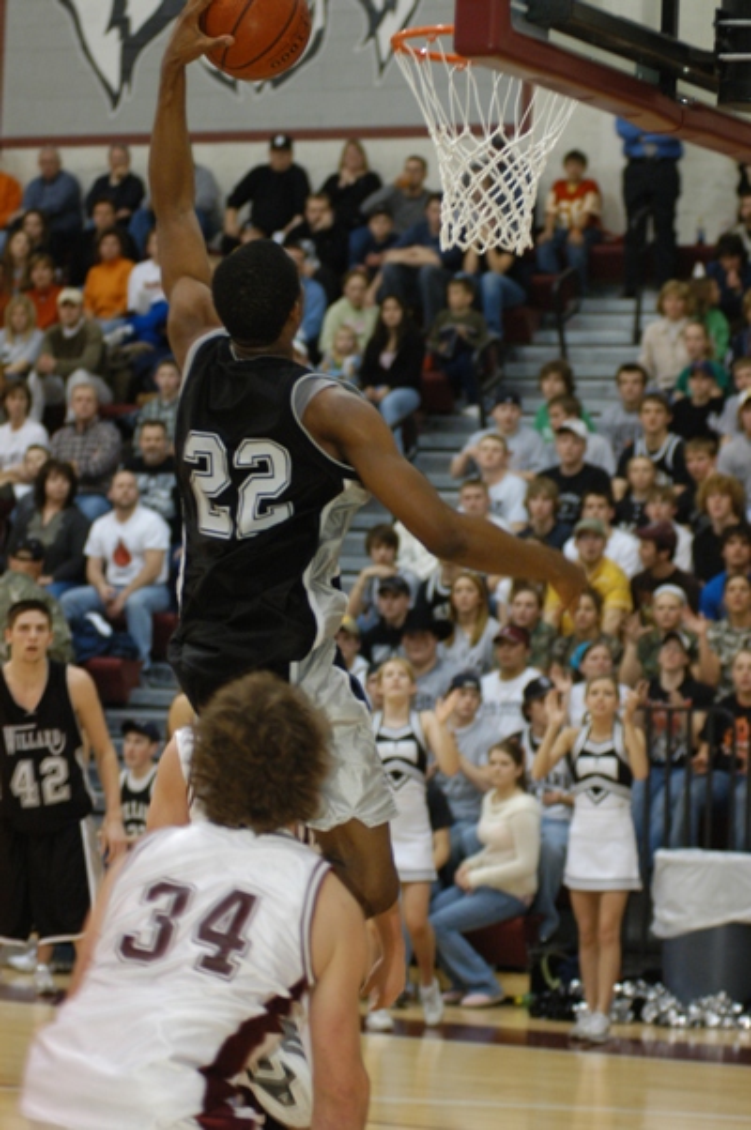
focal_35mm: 120
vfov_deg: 17.1
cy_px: 565
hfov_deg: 11.4
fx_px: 3763
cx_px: 376
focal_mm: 80
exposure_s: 1/180
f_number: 2.8
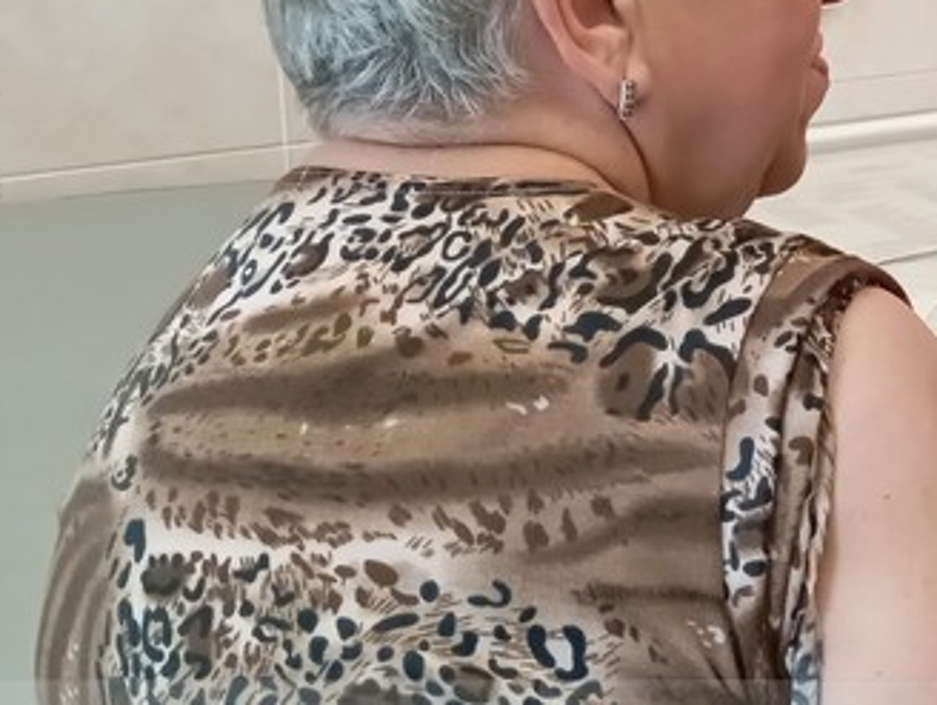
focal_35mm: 87
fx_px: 2358
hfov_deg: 20.3
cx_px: 1254
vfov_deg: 16.6
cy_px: -23
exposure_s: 1/50
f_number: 1.8
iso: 109
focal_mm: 4.25
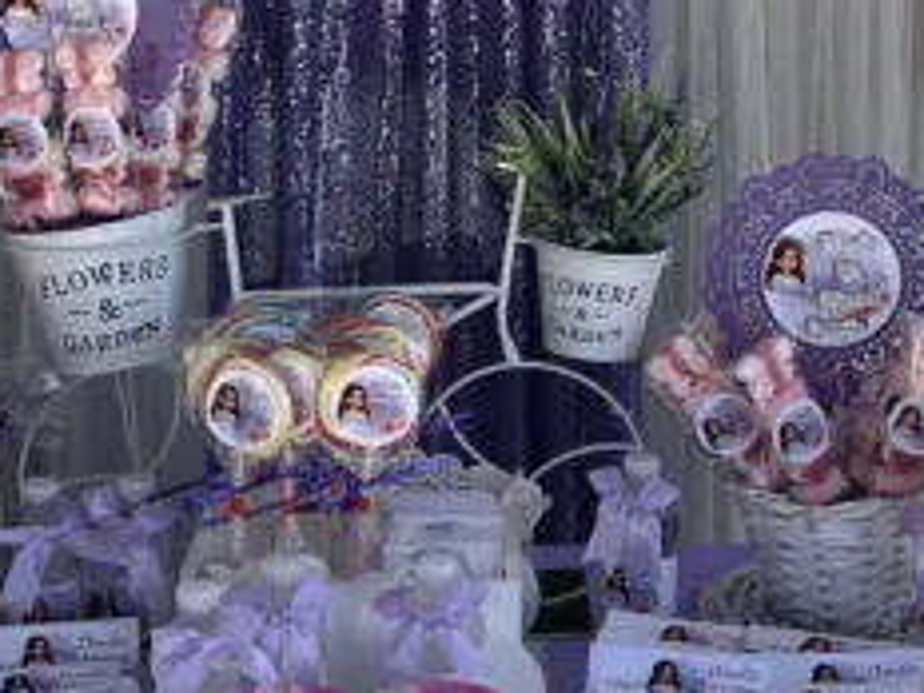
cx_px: 458
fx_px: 2296
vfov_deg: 17.0
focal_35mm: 86
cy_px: 92
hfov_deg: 22.8
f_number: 1.6
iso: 50
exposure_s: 1/1517
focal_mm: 5.1
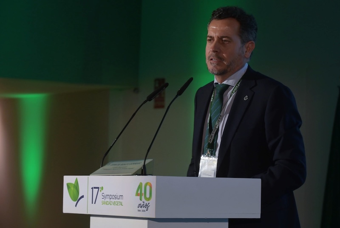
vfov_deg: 14.5
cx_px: 170
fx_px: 899
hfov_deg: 21.4
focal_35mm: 95
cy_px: 114
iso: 1250
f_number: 5.6
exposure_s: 1/160
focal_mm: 95
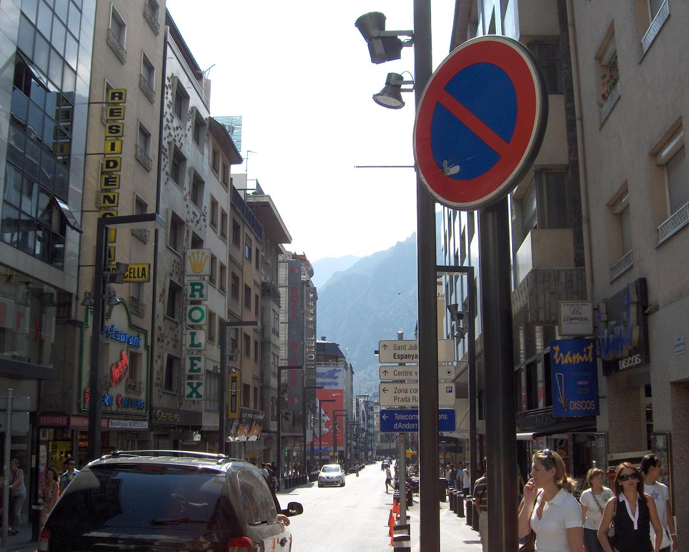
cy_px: 279
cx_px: 332
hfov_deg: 44.8
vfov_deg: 36.5
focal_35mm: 41
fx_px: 836
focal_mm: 8
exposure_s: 1/366
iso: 81
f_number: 4.8
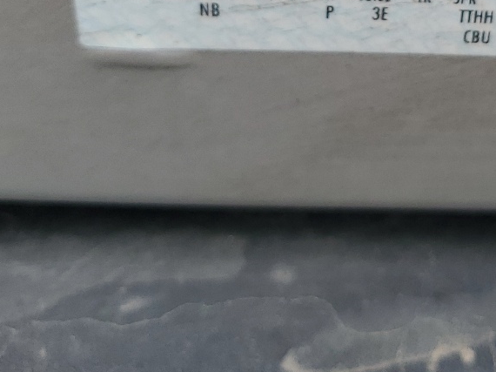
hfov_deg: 25.9
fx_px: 1046
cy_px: -97
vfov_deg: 18.8
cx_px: 444
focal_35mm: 73
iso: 50
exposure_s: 1/833
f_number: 1.5
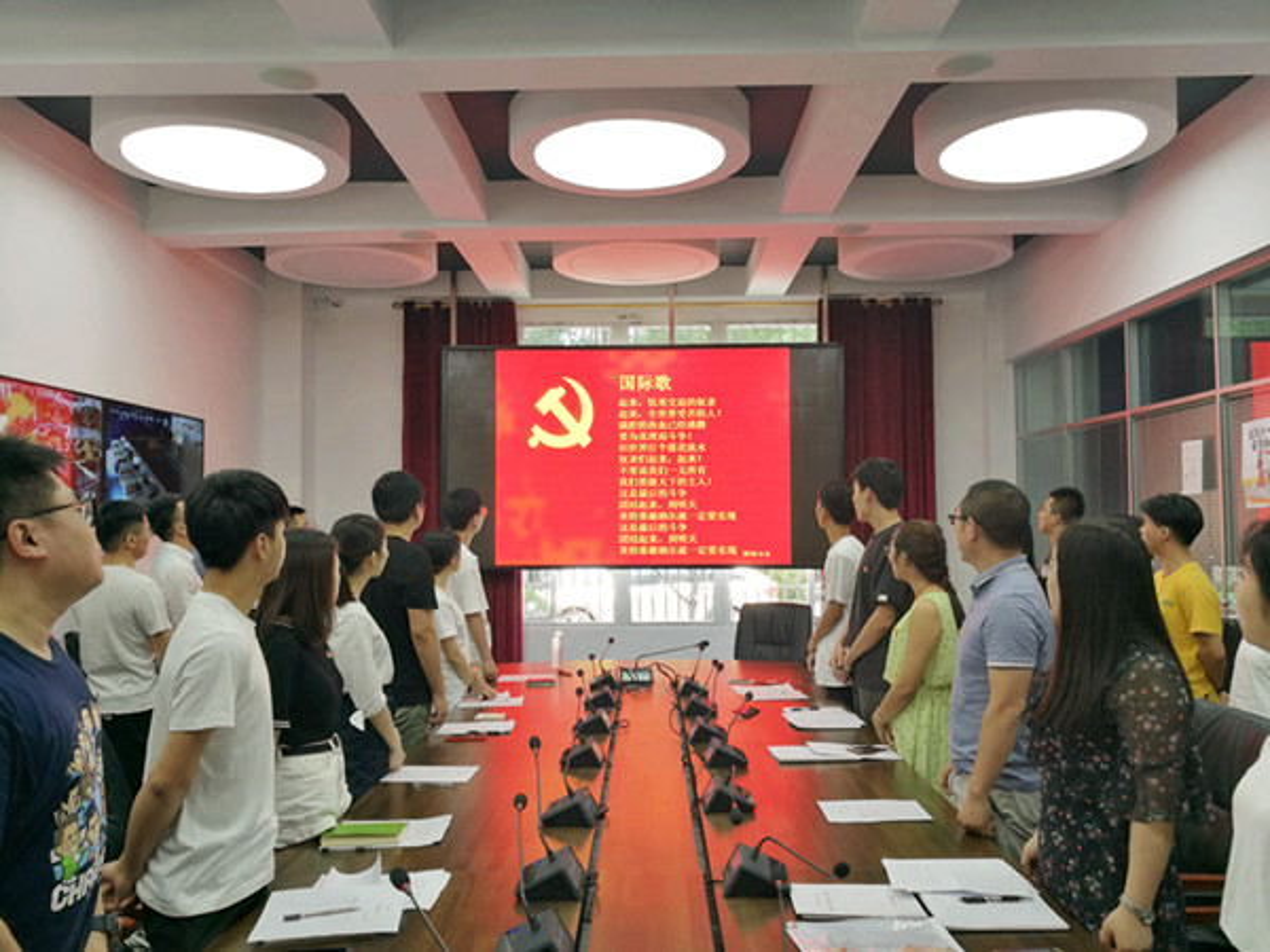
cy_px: 476
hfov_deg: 65.3
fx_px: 991
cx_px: 635
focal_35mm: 27
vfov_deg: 51.4
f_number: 2.2
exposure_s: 1/50
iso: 80
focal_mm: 4.5
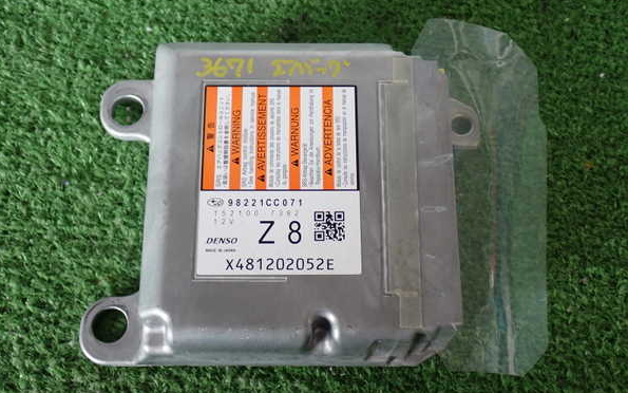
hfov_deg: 42.6
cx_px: 312
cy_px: 205
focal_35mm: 47
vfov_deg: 27.4
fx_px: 804
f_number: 2.9
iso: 200
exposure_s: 1/50
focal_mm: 7.84
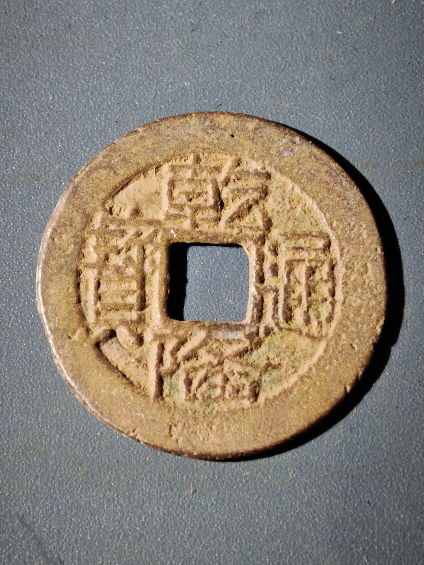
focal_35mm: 116
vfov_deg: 17.0
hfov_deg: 12.8
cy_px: 282
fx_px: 1894
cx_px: 212
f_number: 2
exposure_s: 1/100
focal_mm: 9
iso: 320
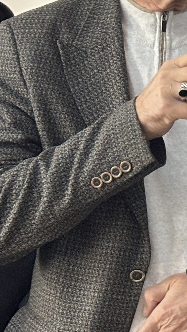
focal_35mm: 214
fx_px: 1887
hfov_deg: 5.5
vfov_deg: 9.9
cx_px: 459
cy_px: -51
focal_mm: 5.96
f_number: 1.6
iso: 125
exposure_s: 1/50
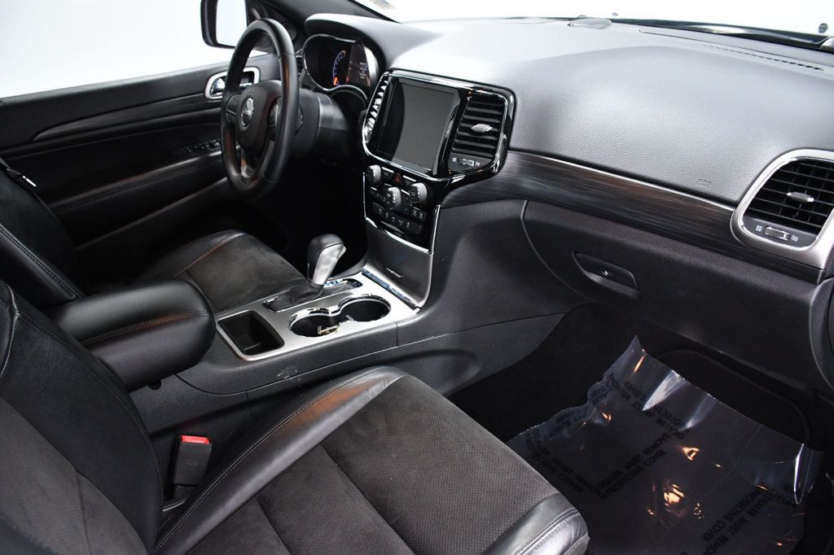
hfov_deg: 67.4
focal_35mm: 27
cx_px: 417
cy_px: 278
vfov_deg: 47.9
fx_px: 625
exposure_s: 1/80
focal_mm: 18
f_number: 4.5
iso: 2500
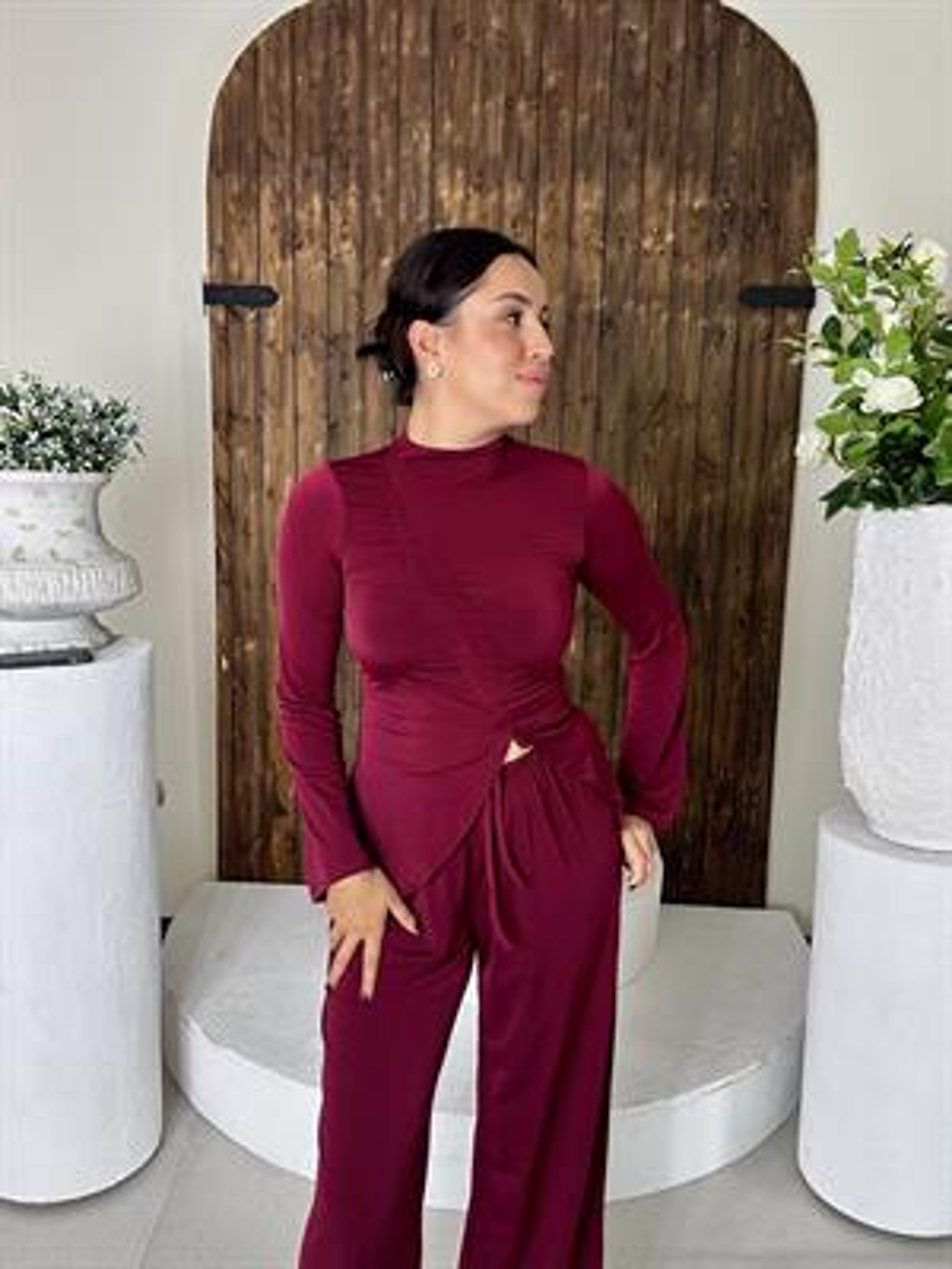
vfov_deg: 60.0
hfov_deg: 46.8
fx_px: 1100
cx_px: 476
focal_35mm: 30
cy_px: 634
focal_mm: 2.69
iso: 32
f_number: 1.9
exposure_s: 1/121
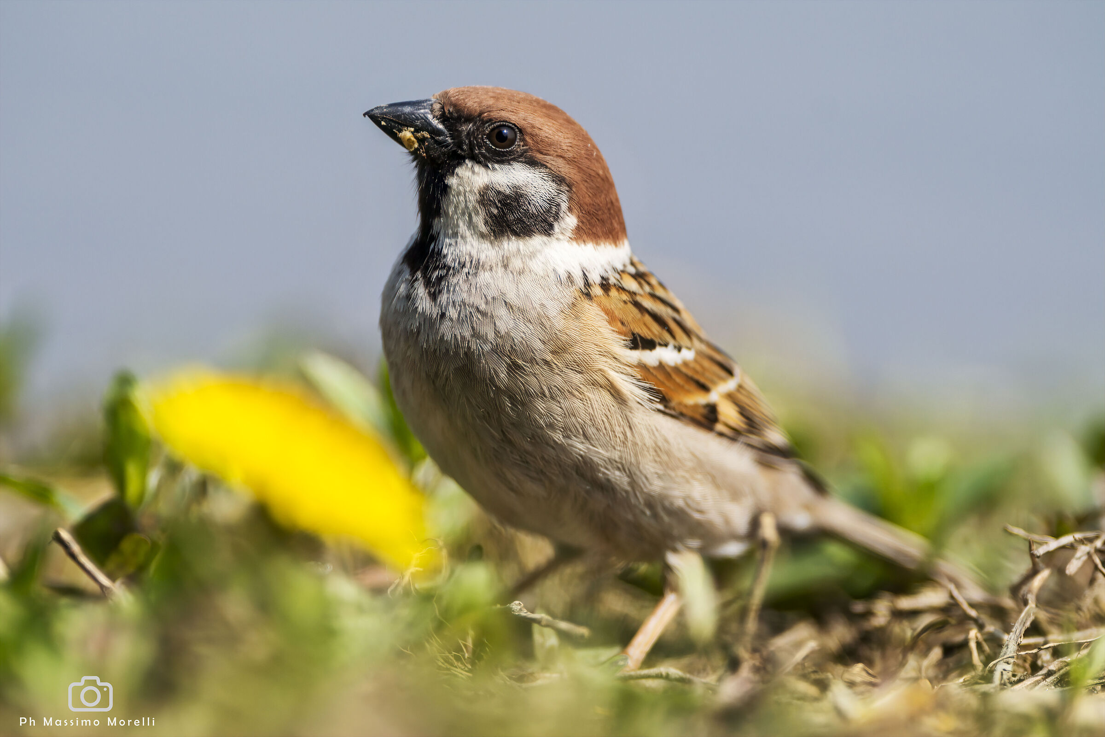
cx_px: 552
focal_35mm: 630
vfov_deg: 2.2
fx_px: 19336
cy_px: 368
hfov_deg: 3.3
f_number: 4
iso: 400
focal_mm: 420
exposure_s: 1/1250
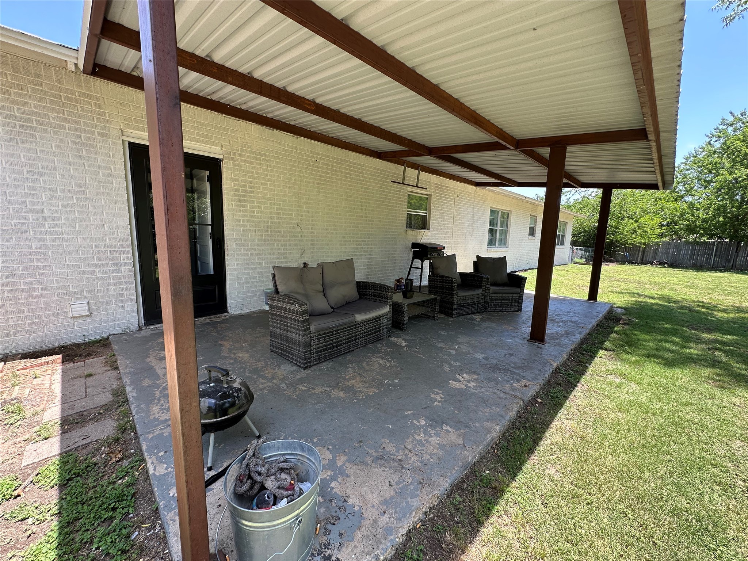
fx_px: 303
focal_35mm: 14
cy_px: 280
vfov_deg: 85.7
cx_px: 374
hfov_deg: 102.1
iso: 40
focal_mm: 2.22
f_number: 2.2
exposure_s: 1/180
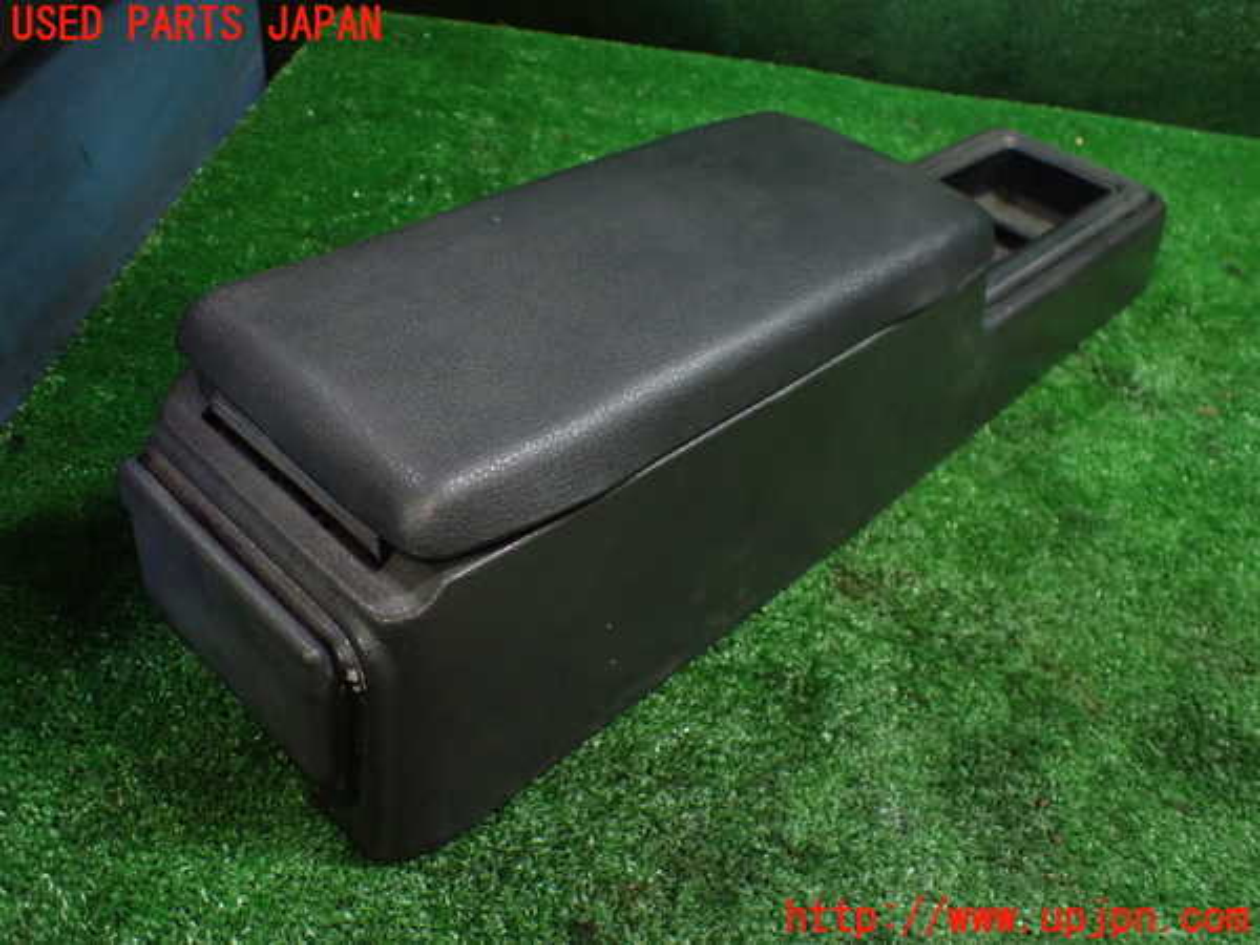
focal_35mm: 30
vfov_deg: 46.8
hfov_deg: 60.0
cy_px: 472
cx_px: 630
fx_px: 1092
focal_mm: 5.4
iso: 800
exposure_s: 1/100
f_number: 2.3
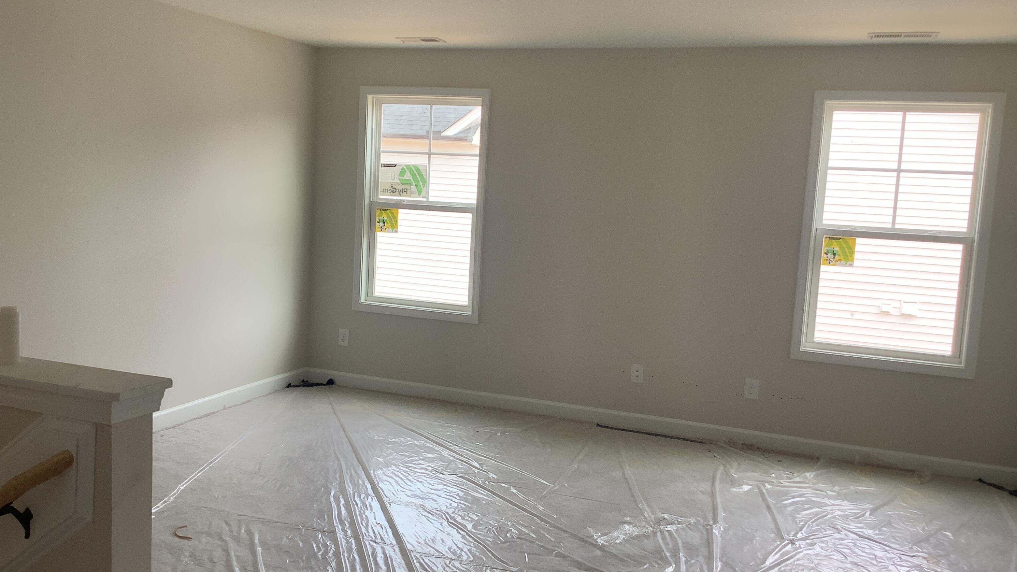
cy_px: 291
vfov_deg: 34.6
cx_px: 505
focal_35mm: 34
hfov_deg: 58.0
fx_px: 917
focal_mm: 3.3
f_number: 2.4
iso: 50
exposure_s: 1/100
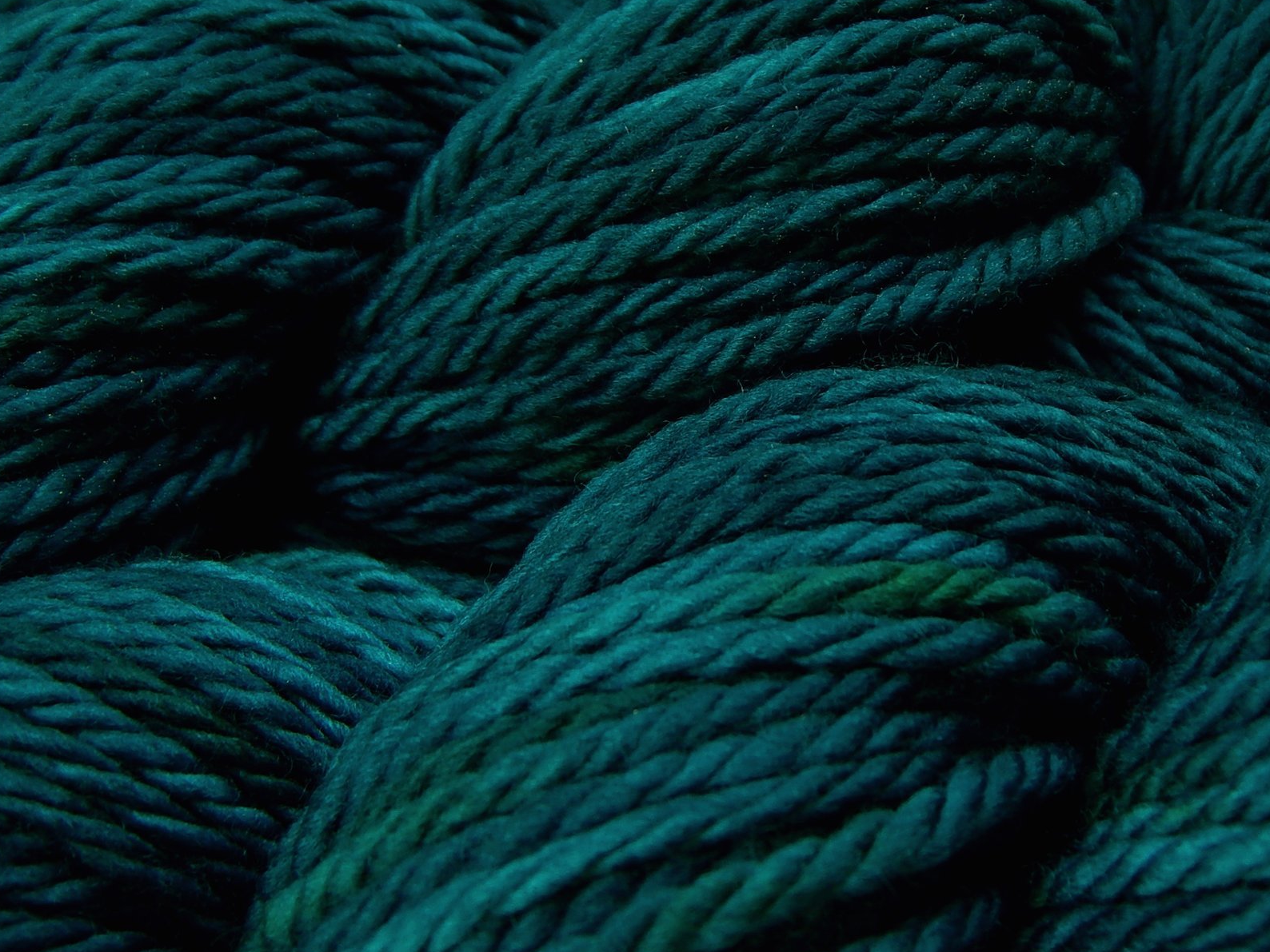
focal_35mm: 52
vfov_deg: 28.0
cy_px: 424
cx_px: 759
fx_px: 1908
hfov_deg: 36.7
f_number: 3.6
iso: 125
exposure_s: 1/13
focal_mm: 7.7
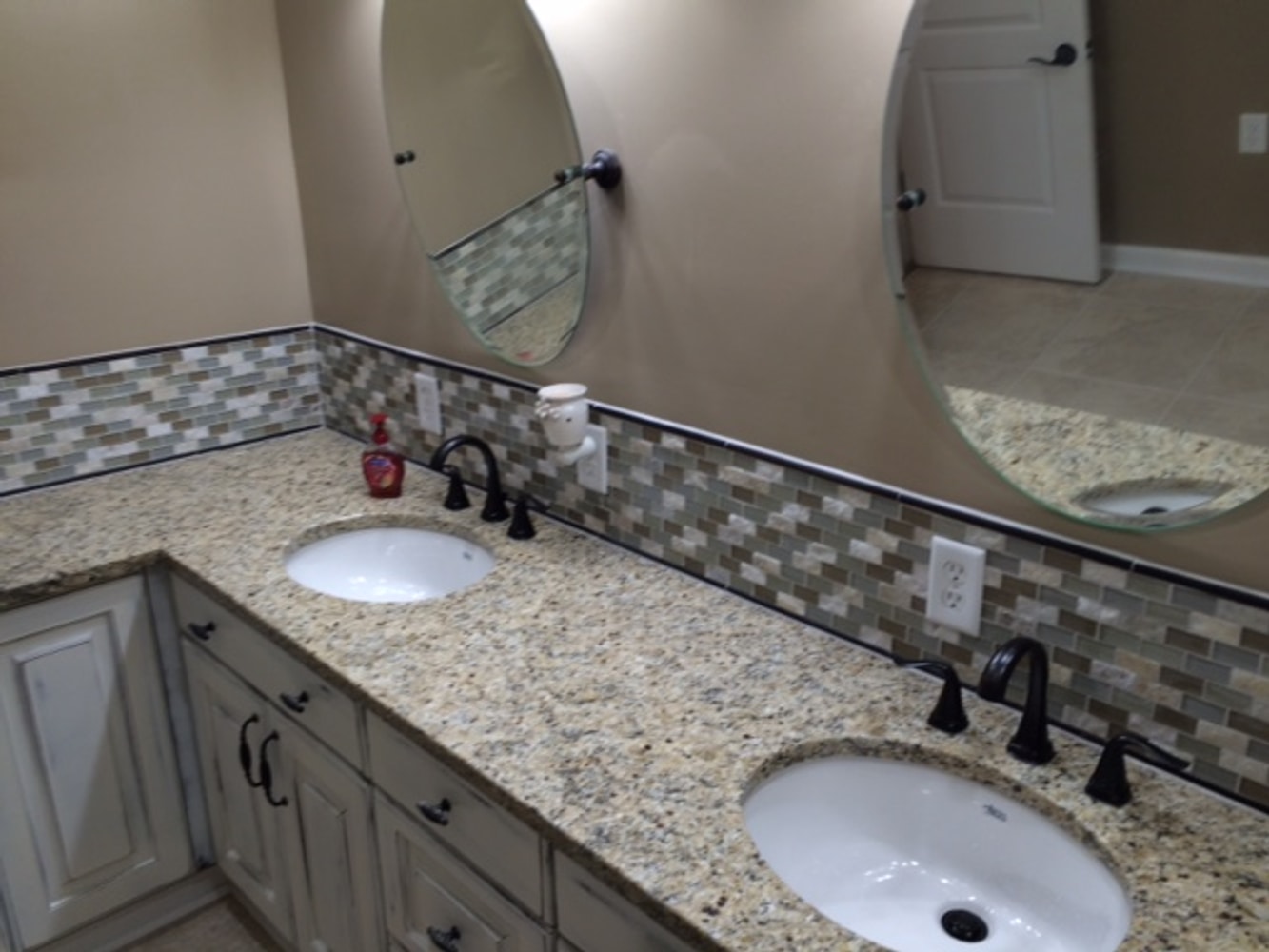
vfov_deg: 48.2
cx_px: 634
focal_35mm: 29
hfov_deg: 61.7
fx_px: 1063
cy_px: 476
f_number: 2.2
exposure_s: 1/30
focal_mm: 4.15
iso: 32
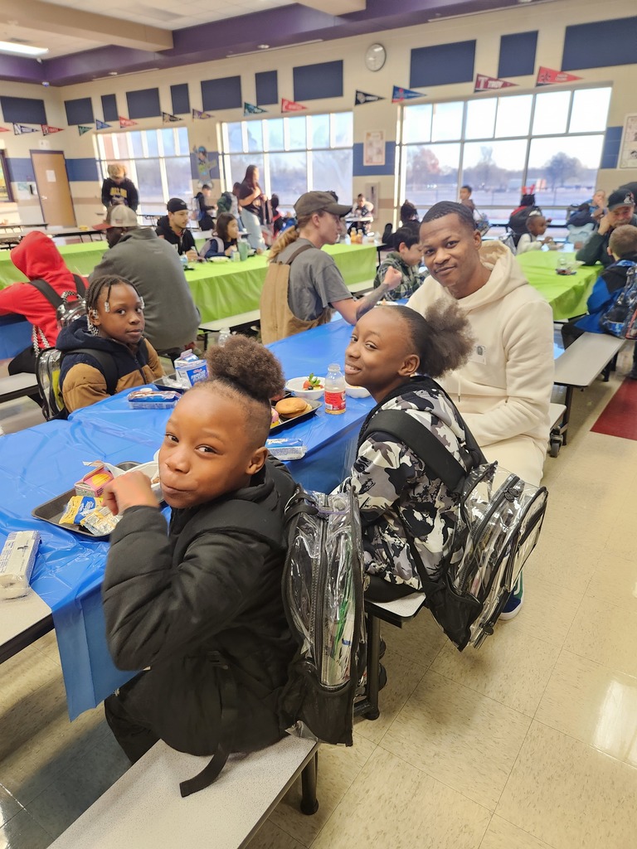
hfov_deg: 58.9
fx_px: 564
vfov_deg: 73.9
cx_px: 318
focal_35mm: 23
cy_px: 424
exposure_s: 1/60
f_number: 1.8
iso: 640
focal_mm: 5.4
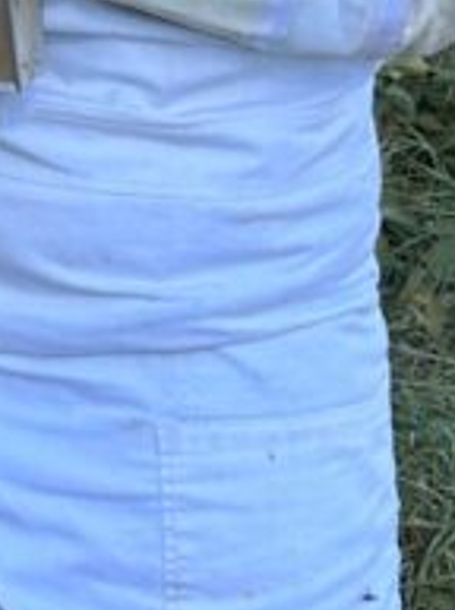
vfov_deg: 13.1
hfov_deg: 9.6
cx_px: -420
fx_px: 2532
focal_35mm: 144
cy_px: -235
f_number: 1.5
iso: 50
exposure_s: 1/1029
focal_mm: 5.7
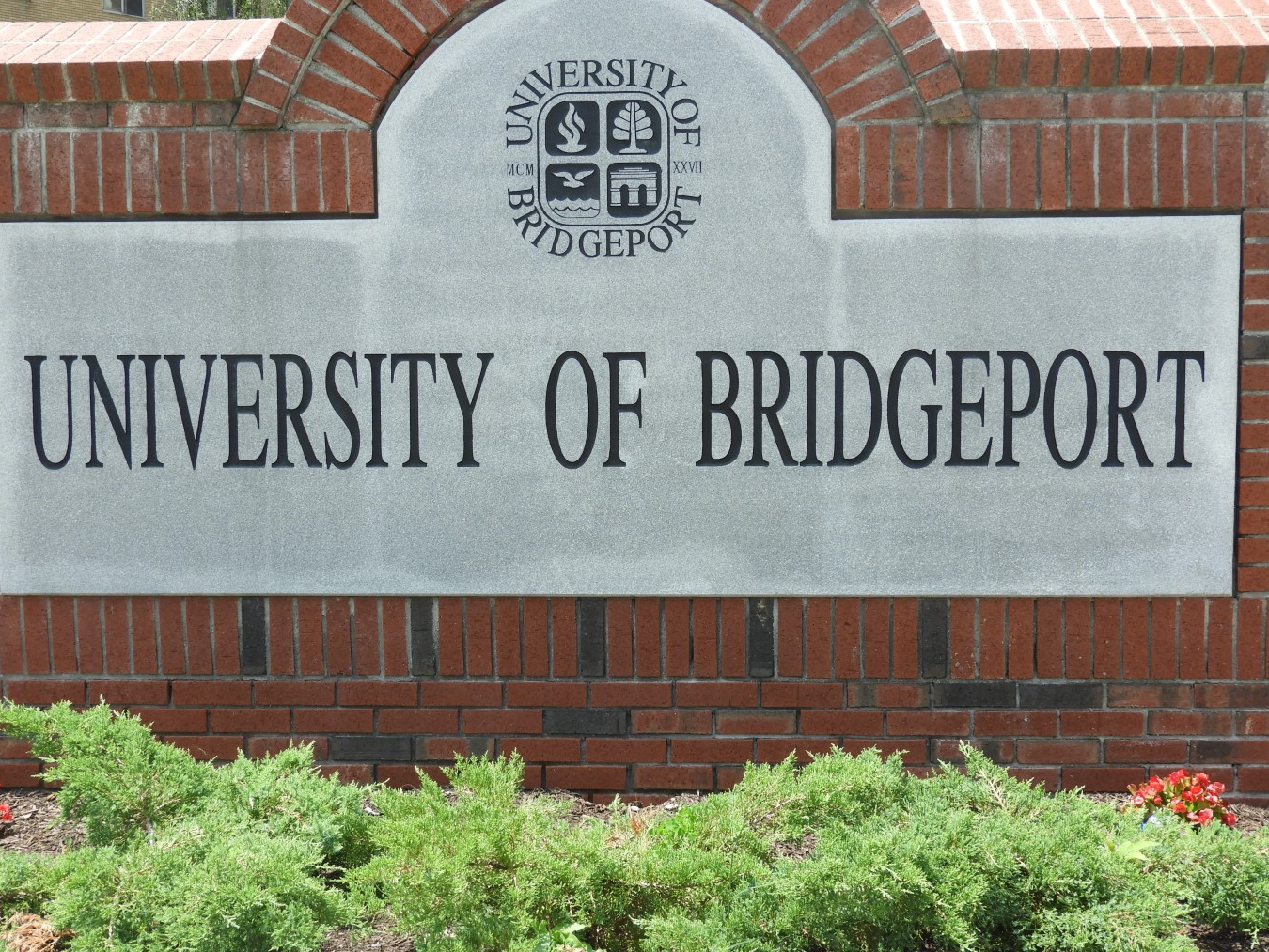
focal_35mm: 48
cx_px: 620
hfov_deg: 39.6
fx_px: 1760
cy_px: 462
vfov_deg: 30.3
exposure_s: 1/320
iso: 100
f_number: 4
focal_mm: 8.1
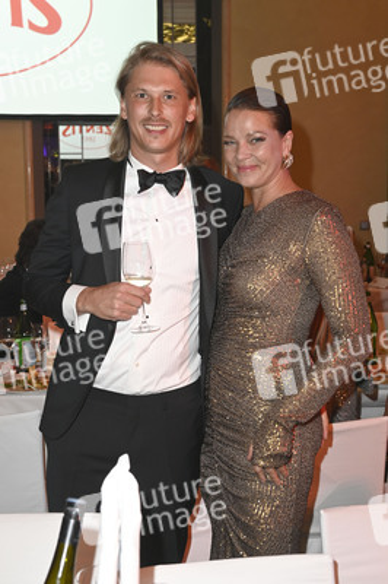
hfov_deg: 29.8
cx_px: 194
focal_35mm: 45
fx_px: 729
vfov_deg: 43.6
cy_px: 292
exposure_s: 1/60
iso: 1600
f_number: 5.6
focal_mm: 45
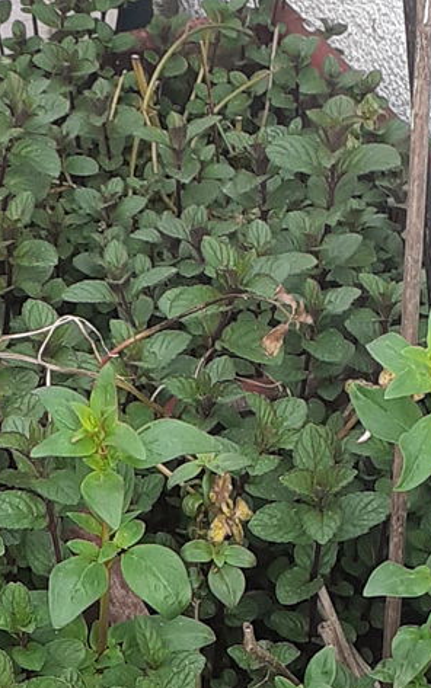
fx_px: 2422
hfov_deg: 10.1
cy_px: 770
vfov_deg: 15.7
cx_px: 32
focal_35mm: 129
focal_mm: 3.6
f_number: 1.9
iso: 40
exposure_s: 1/309
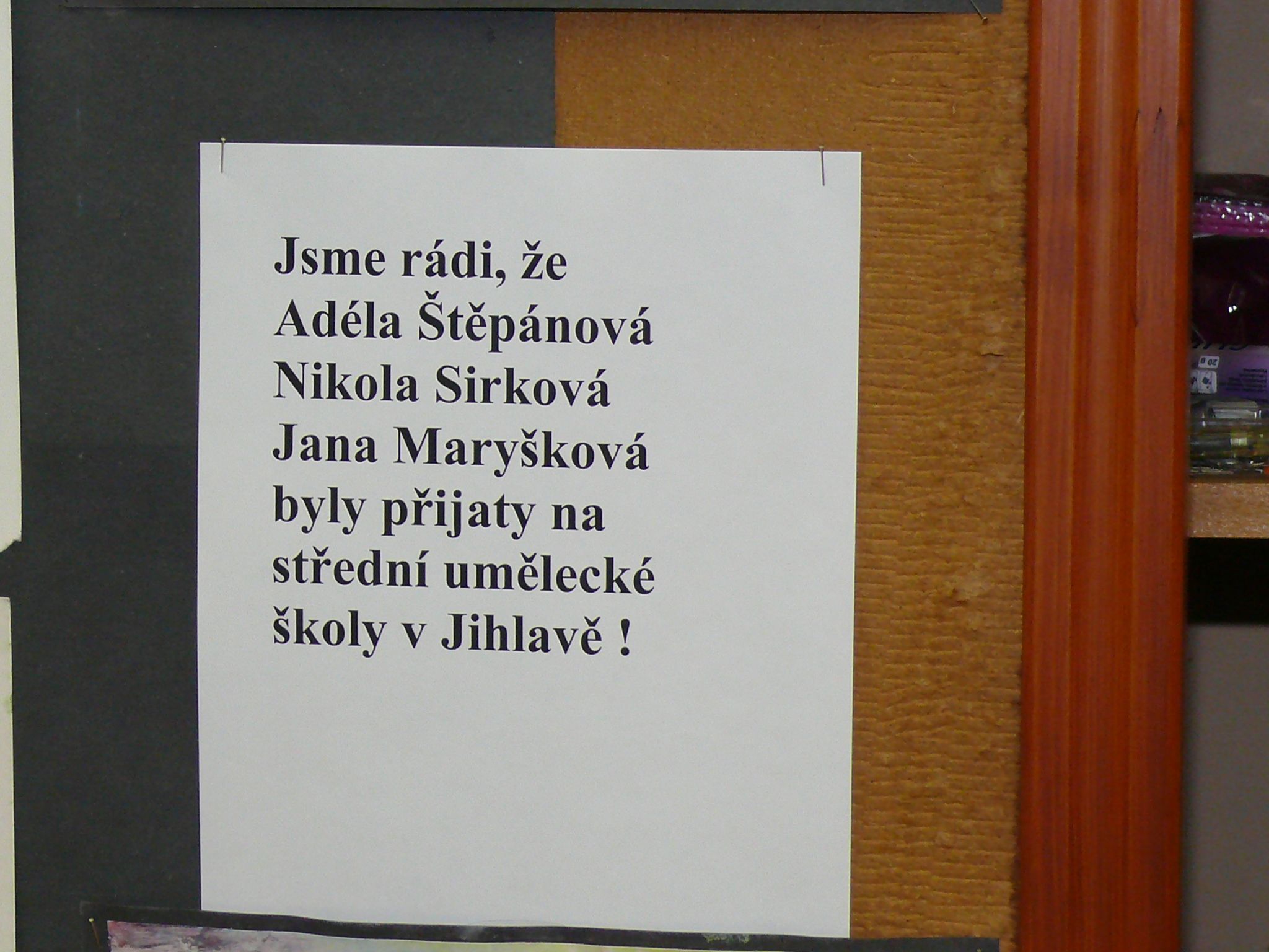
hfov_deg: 15.6
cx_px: 634
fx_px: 4619
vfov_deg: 11.8
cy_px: 476
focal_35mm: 126
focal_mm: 15.1
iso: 200
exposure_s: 1/50
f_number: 3.2
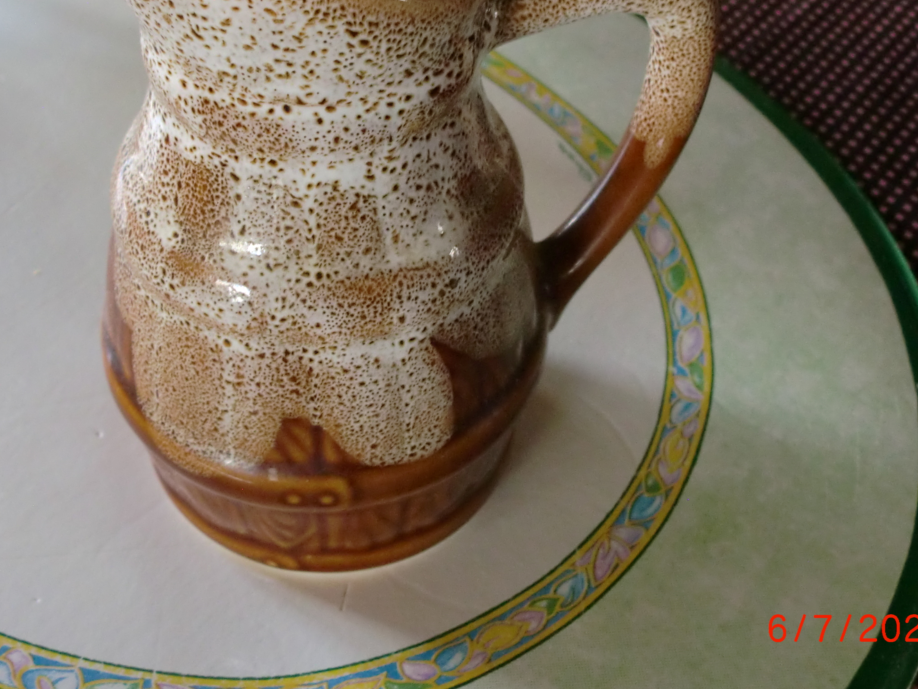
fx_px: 1352
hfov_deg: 37.3
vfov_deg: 28.4
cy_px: 228
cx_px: 365
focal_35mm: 51
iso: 320
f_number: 3.1
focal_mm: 6.3
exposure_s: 1/60
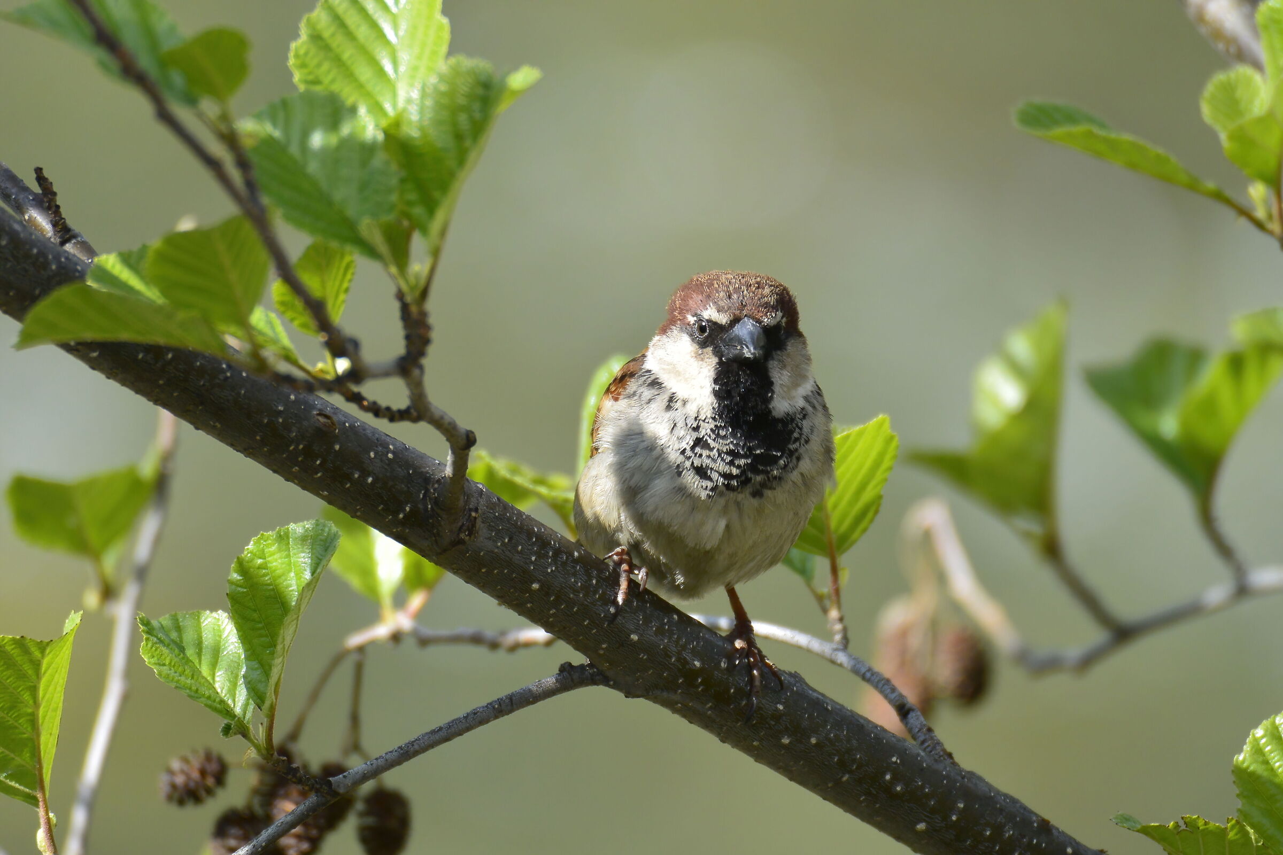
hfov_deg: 2.5
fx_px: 28865
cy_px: 428
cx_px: 642
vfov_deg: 1.7
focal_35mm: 810
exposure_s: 1/400
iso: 160
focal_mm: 300
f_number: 5.6
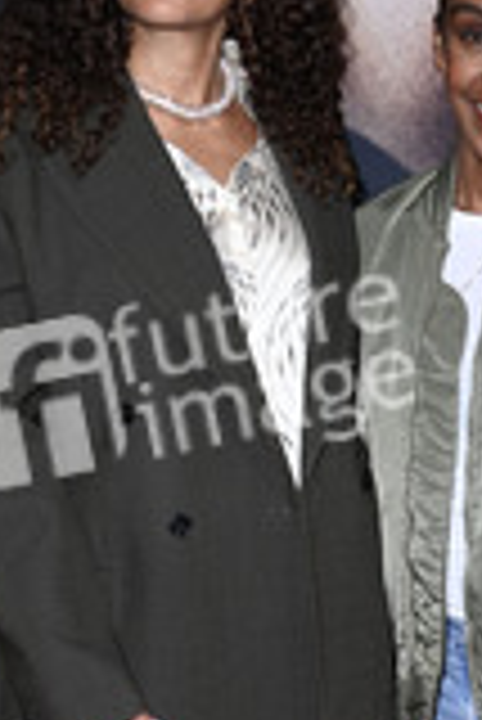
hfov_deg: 13.1
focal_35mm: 105
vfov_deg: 19.2
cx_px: 315
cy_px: 608
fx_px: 2104
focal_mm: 42
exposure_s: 1/250
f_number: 5.6
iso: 1000
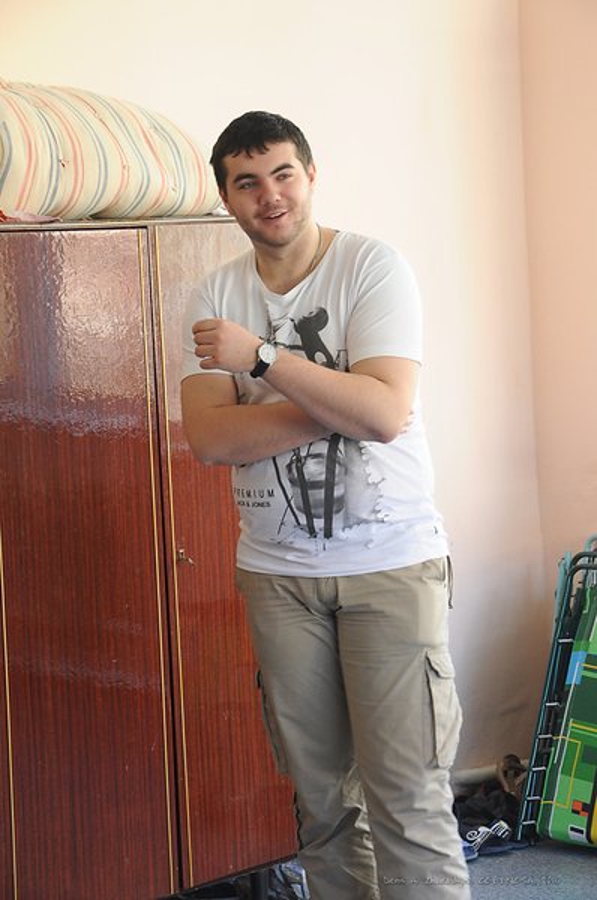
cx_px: 298
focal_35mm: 105
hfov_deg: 13.0
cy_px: 450
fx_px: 2621
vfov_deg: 19.5
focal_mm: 70
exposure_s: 1/25
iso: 500
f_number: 8
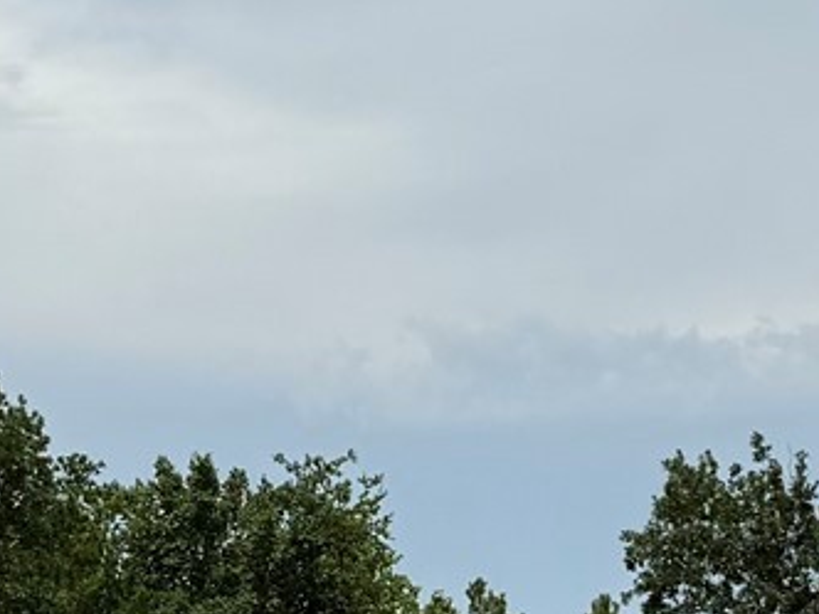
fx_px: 3502
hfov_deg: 13.3
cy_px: 624
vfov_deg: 9.9
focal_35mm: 148
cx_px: 254
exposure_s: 1/10309
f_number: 1.78
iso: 80
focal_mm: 6.76
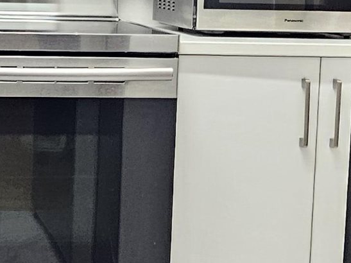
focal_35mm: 73
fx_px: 740
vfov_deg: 19.7
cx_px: -56
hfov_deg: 24.5
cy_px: 18
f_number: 2.2
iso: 320
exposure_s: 1/60
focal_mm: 2.2
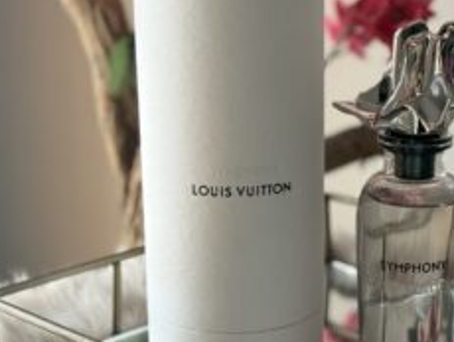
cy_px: 231
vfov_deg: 15.7
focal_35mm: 94
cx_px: 340
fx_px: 1234
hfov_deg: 20.7
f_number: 1.78
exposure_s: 1/121
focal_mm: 6.76
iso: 64
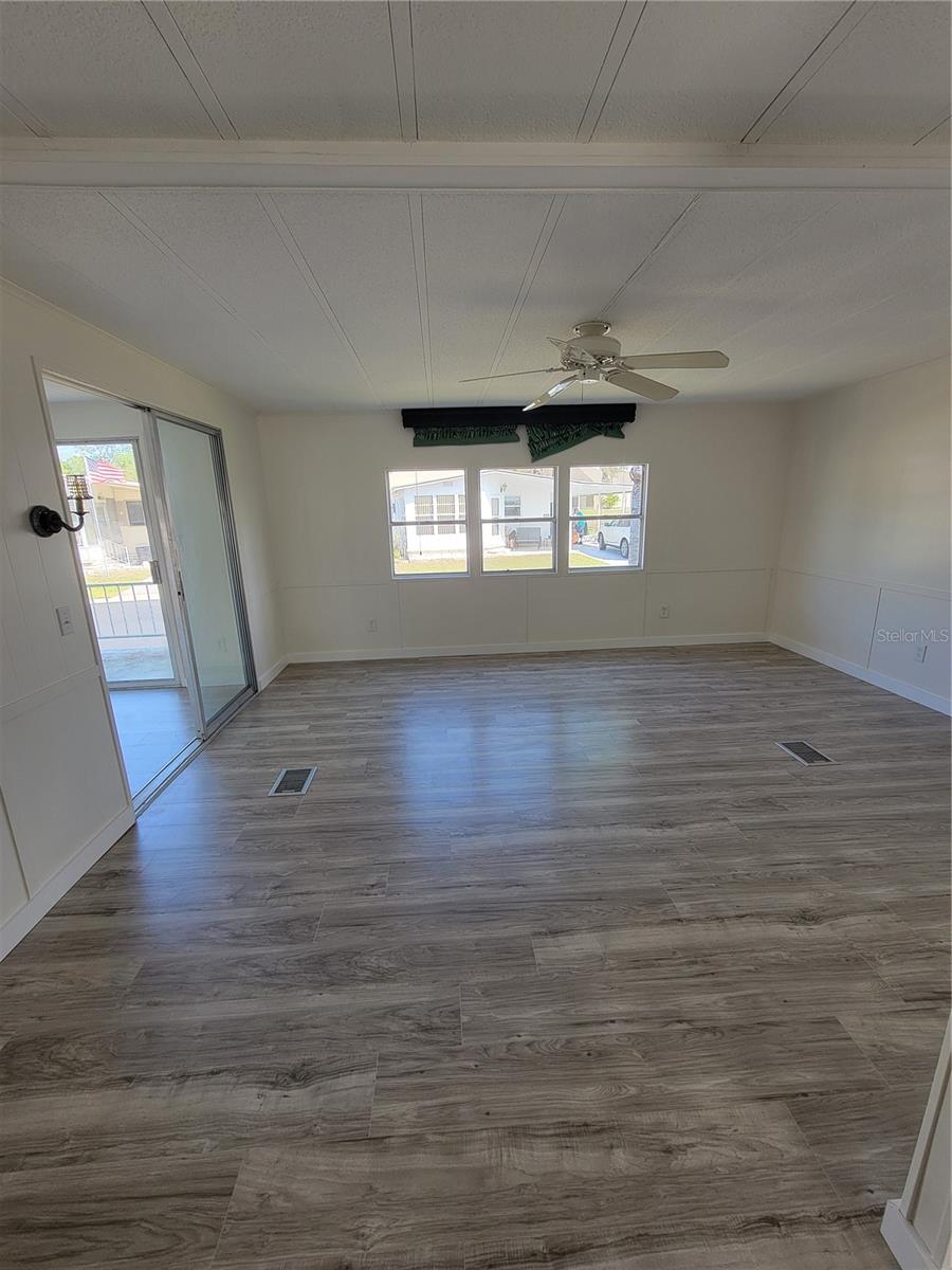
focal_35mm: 13
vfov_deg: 106.2
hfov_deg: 89.9
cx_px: 476
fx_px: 477
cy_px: 635
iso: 50
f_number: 2.2
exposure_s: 1/120
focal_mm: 2.2
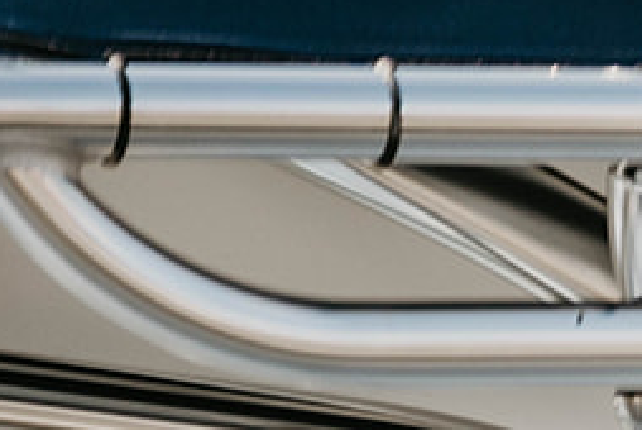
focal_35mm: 862
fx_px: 15390
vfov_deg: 1.6
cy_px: 1294
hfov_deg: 2.4
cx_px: 2009
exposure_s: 1/500
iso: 125
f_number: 3.5
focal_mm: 137
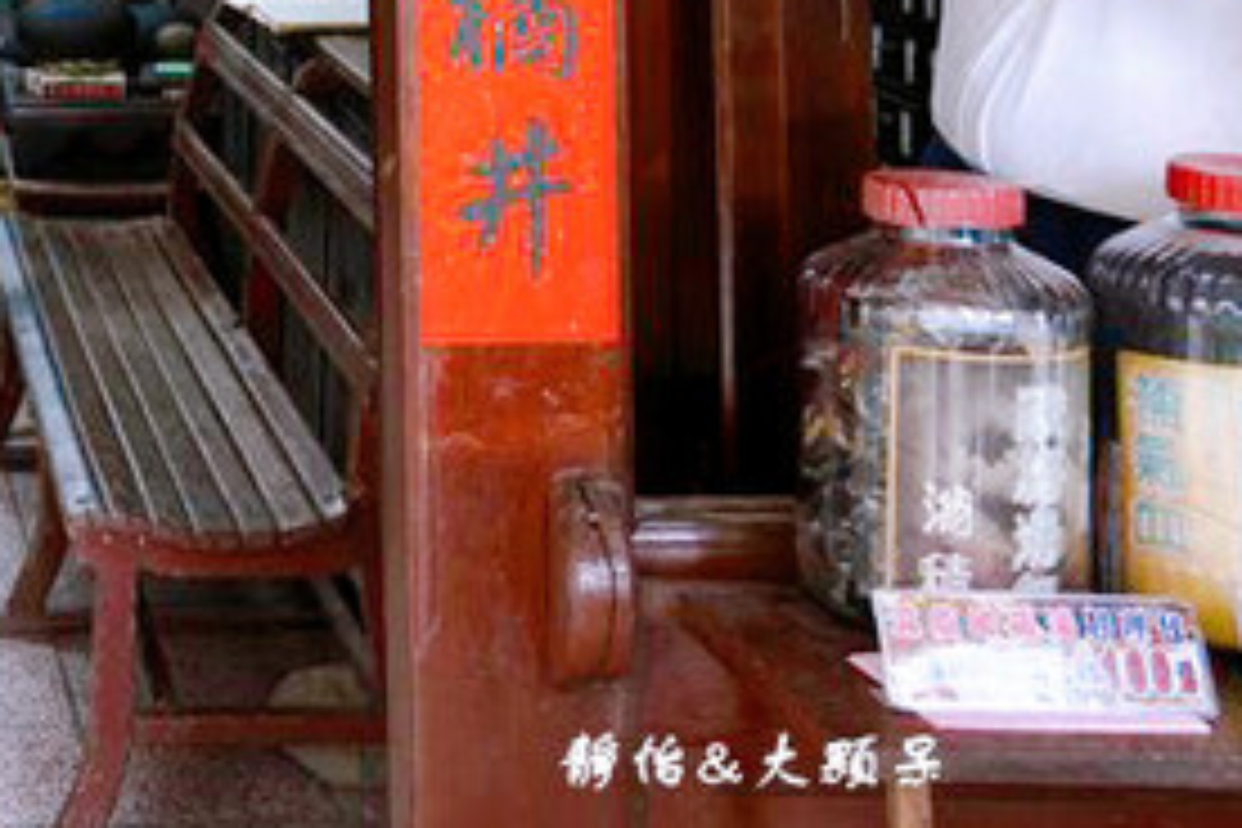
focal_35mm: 74
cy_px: -378
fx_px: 2553
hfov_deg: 25.4
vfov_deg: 16.9
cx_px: -117
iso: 320
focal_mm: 24
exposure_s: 1/40
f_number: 4.5
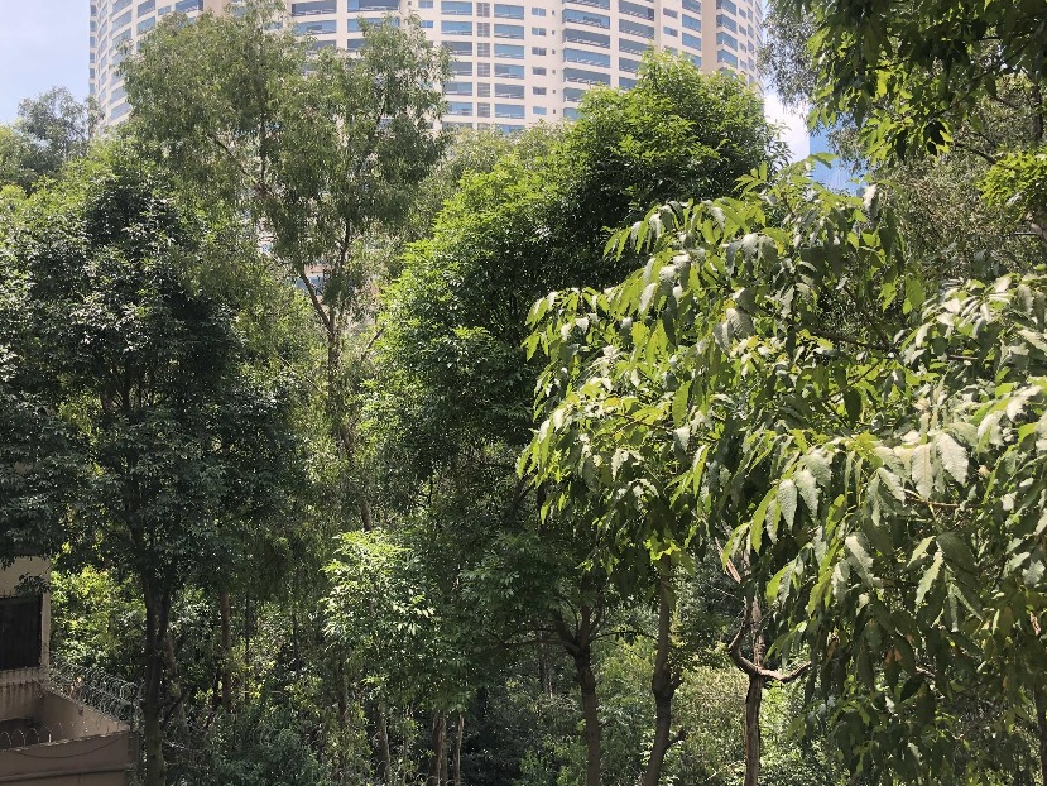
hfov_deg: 51.3
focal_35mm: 36
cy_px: 397
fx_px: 1089
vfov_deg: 39.7
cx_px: 506
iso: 20
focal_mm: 4
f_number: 1.8
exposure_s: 1/534
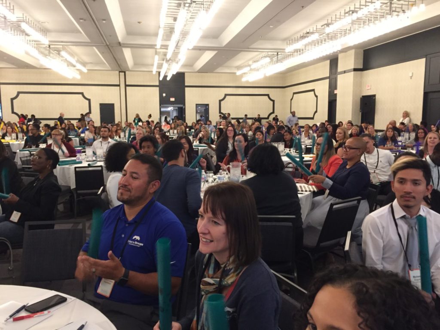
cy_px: 165
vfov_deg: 48.2
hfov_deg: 61.7
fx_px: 369
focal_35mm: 29
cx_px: 220
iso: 250
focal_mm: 4.15
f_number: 2.2
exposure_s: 1/17
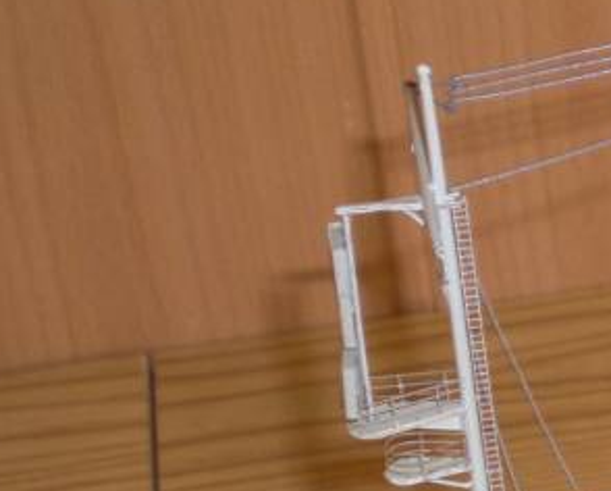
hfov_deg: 13.8
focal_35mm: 129
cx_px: 964
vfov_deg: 11.9
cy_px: 439
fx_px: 2336
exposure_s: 1/60
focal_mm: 6.3
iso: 100
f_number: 3.1
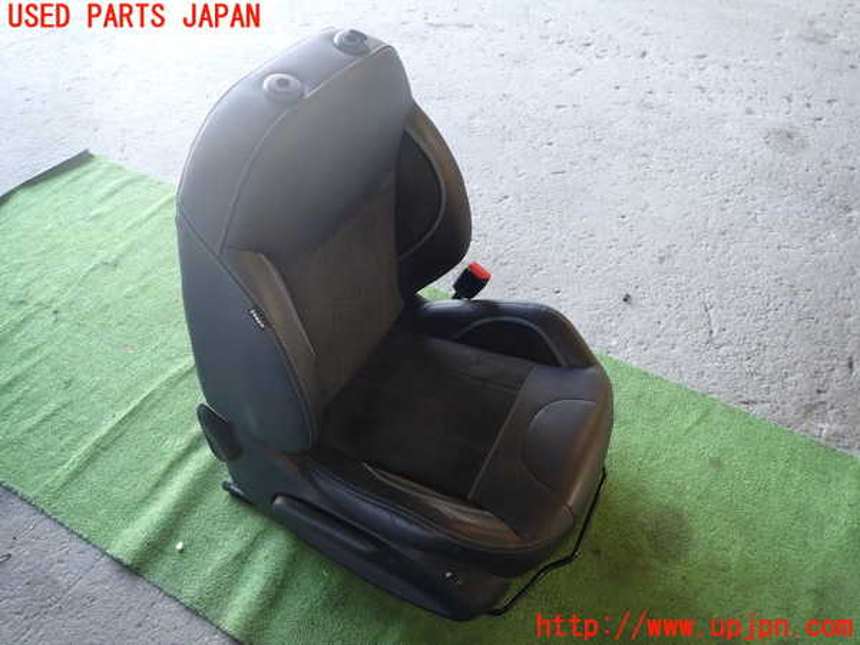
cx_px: 430
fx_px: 621
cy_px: 322
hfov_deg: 69.4
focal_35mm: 25
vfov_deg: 54.9
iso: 200
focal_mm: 4.5
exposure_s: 1/30
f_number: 2
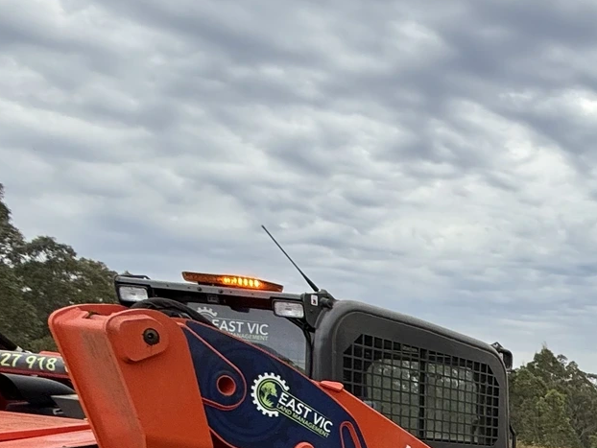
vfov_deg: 25.6
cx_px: 955
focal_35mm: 48
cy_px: 596
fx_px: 828
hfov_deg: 25.7
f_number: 2.2
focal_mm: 2.22
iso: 50
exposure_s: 1/383
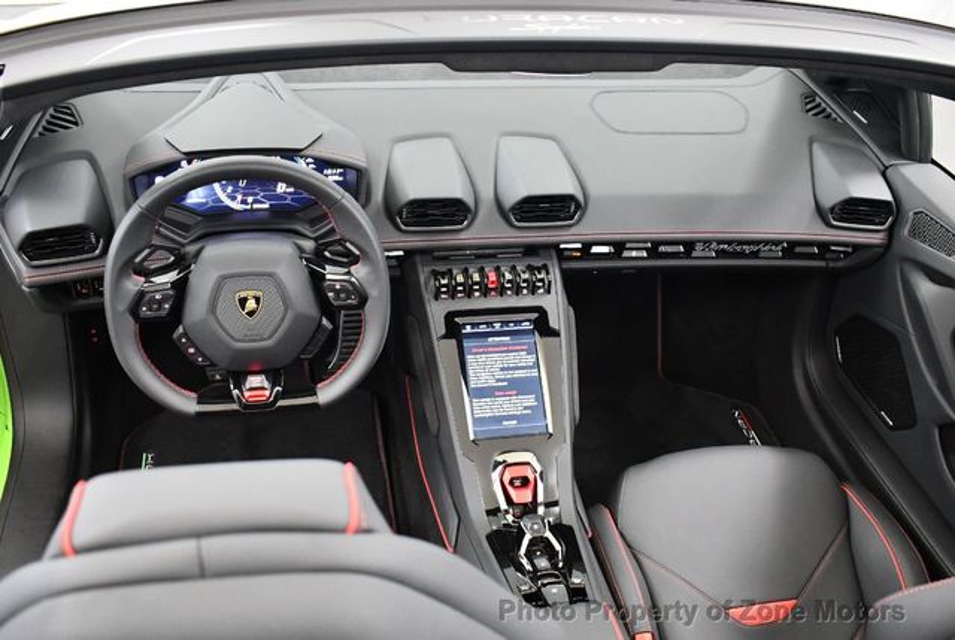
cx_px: 478
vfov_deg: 37.0
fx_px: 957
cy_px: 320
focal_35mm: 36
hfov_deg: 53.1
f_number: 3.5
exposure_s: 1/100
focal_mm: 18
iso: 3200
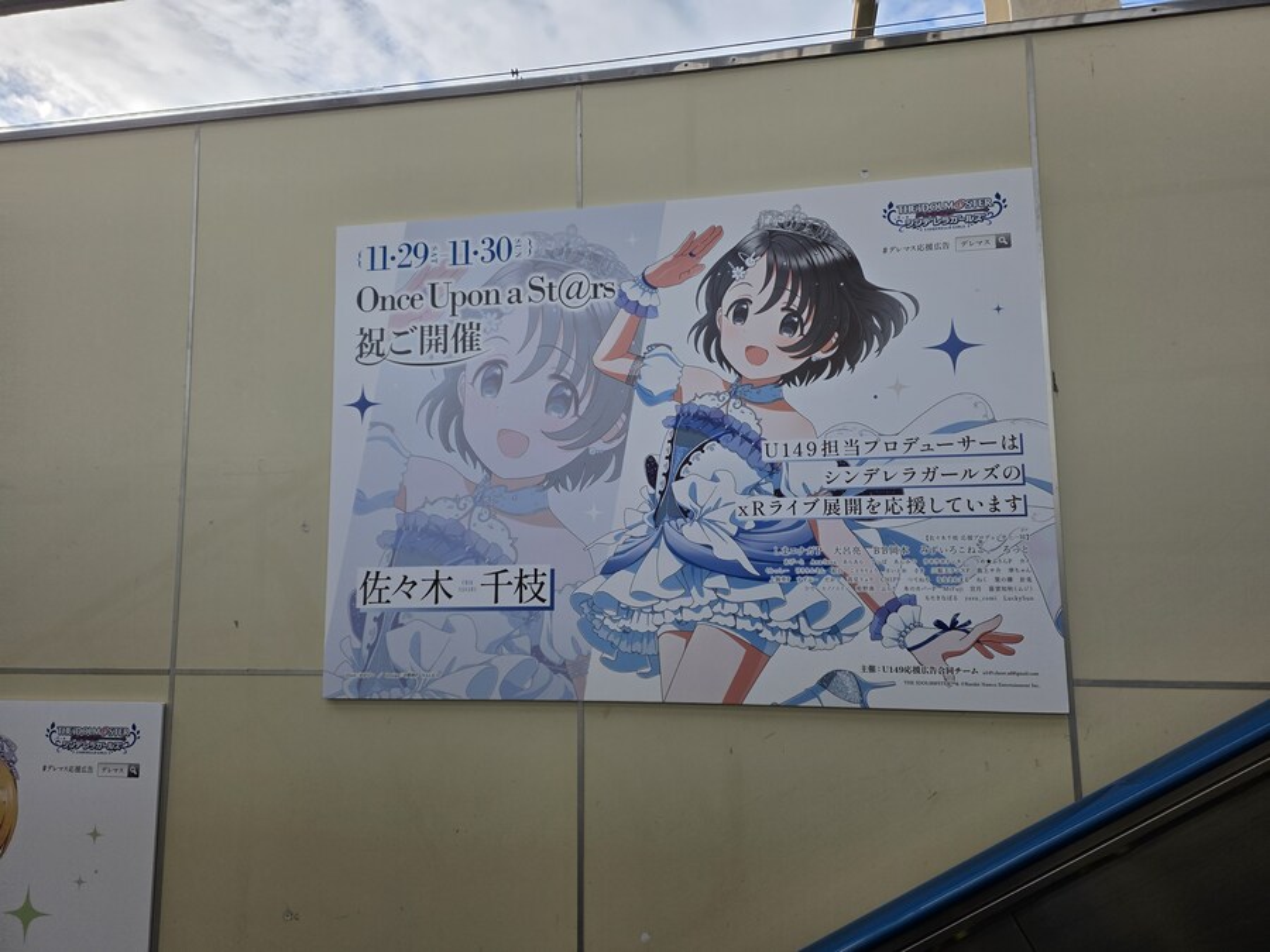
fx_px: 844
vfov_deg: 58.9
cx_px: 635
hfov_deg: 73.9
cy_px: 476
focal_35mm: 23
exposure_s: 1/3084
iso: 80
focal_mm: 6.25
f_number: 1.7
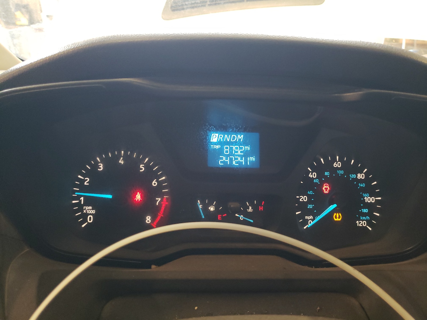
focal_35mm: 26
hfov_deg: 67.3
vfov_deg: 53.1
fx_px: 321
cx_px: 214
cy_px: 160
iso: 305
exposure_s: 1/40
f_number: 1.5
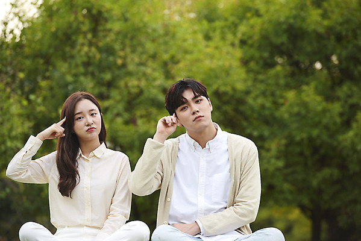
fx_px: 1906
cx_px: 180
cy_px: 120
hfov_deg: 10.8
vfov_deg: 7.2
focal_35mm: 190
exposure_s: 1/100
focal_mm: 190
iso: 320
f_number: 4.5
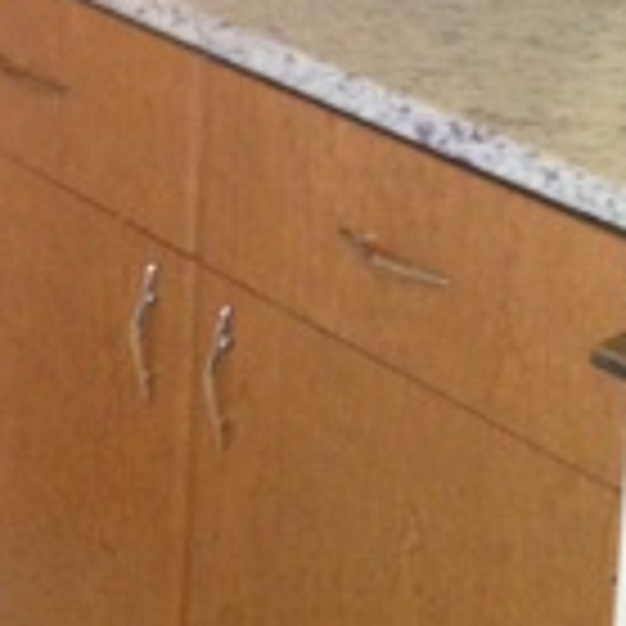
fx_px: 2905
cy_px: -342
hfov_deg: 11.4
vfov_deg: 11.7
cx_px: -495
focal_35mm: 142
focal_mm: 4.28
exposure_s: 1/20
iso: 250
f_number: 2.4
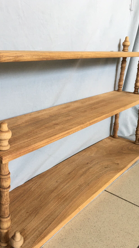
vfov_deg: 55.2
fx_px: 236
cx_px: 53
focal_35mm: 36
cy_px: 132
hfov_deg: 32.7
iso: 50
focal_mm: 4.15
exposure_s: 1/33
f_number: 2.2
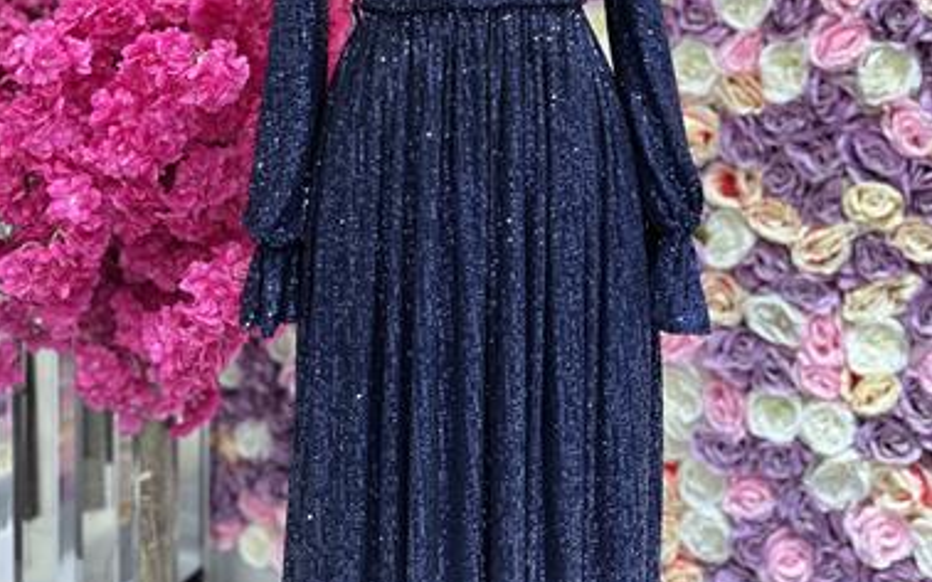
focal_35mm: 35
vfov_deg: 33.2
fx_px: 889
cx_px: 454
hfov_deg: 55.3
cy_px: -2
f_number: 1.78
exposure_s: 1/100
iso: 100
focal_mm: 6.86
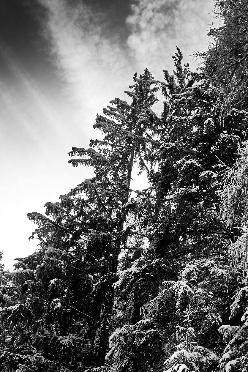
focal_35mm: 46
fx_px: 475
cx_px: 178
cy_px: 254
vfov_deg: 42.1
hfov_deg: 28.9
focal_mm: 24
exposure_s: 1/160
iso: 100
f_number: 8
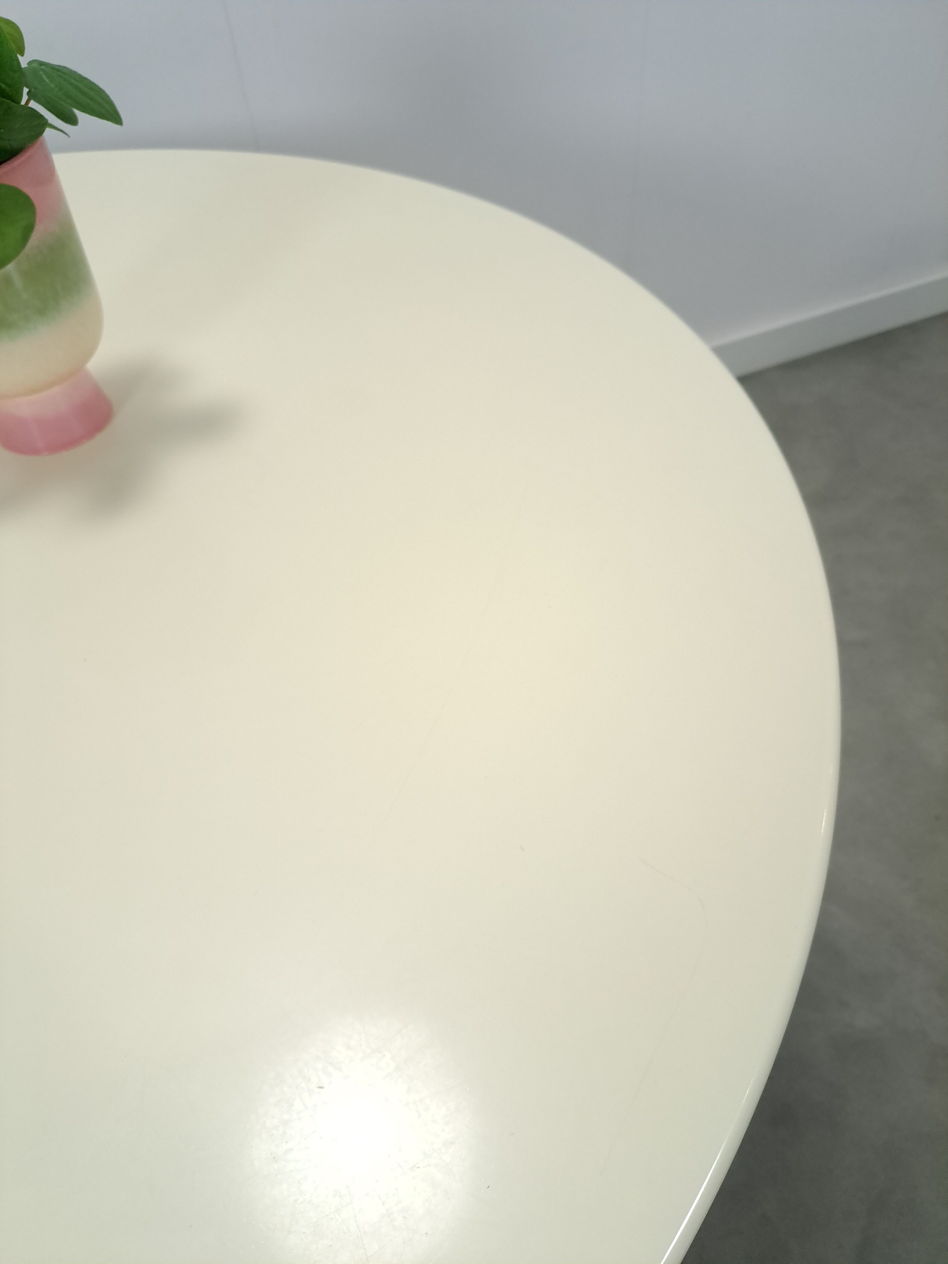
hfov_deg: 56.8
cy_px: 632
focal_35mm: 24
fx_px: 876
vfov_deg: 71.6
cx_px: 474
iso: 400
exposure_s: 1/102
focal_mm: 5.23
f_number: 1.8
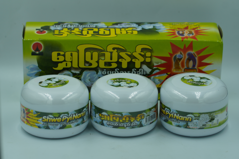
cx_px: 120
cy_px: 80
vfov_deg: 10.8
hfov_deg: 16.1
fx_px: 846
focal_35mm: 128
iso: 100
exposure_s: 1/320
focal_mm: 85
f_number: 5.6
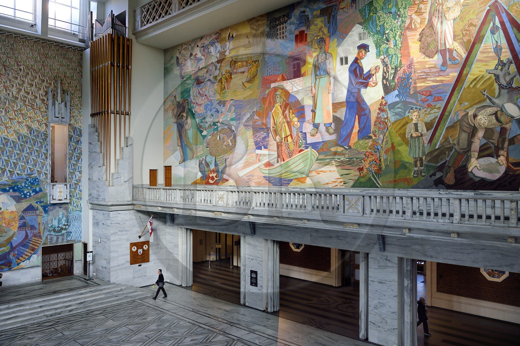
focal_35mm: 31
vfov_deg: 42.3
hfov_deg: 60.3
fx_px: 447
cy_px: 173
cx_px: 260
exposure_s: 1/50
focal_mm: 31
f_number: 8
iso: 800
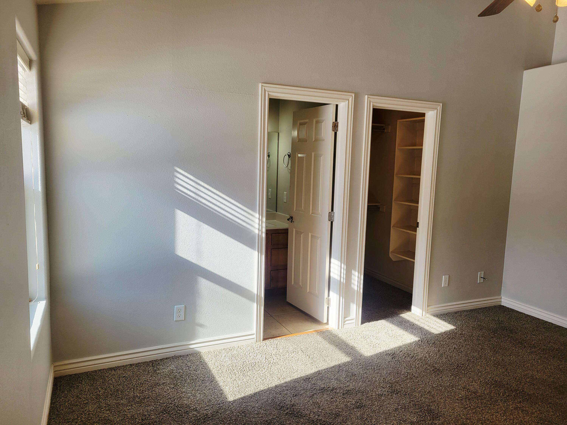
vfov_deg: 53.1
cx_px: 284
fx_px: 426
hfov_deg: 67.3
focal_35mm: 26
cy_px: 212
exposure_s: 1/294
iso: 40
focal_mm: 5.4
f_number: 1.8
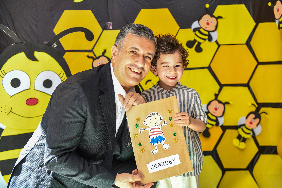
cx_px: 141
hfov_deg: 34.5
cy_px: 94
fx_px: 454
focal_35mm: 58
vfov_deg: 23.4
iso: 800
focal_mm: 58
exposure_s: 1/250
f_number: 2.8
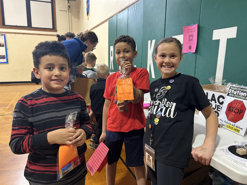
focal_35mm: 26
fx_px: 186
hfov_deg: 67.3
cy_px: 92
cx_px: 124
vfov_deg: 53.1
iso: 160
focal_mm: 5.7
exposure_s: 1/60
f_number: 1.5
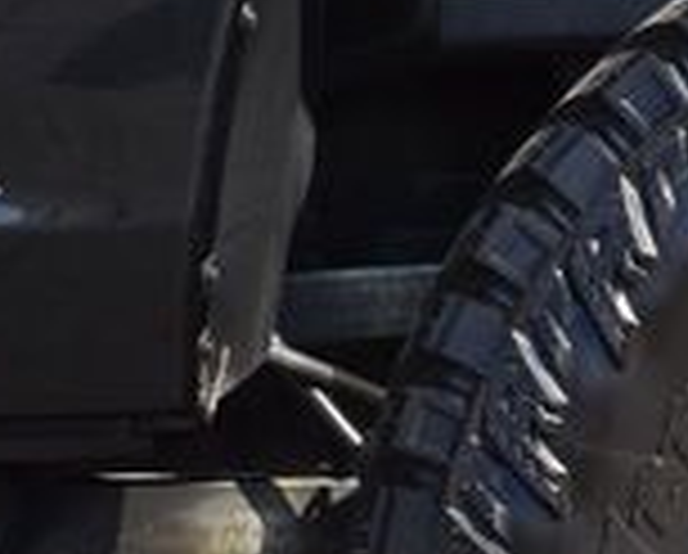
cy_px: 547
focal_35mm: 200
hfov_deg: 9.3
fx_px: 4080
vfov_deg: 7.7
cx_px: 1160
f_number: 9
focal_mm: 34
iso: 400
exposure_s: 1/320
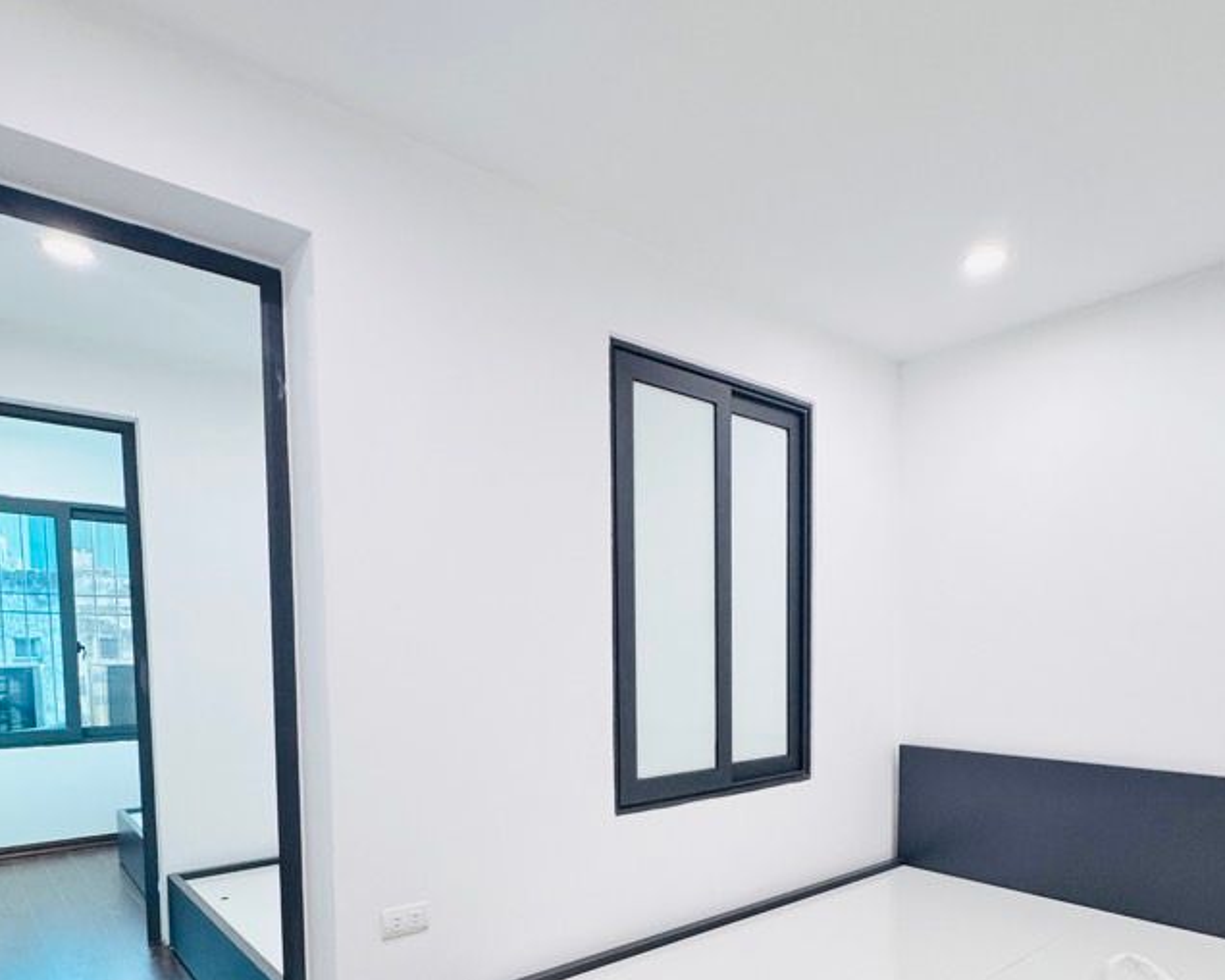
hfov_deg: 74.9
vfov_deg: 60.6
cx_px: 663
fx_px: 798
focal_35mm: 22
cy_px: 703
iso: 250
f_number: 2.2
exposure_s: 1/99
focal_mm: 2.22
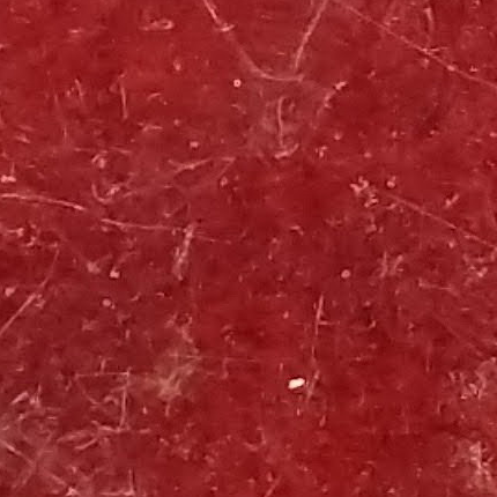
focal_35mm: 263
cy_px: 717
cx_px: -571
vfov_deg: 6.6
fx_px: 4272
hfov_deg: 6.4
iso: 80
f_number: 2.2
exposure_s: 1/50
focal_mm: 4.13
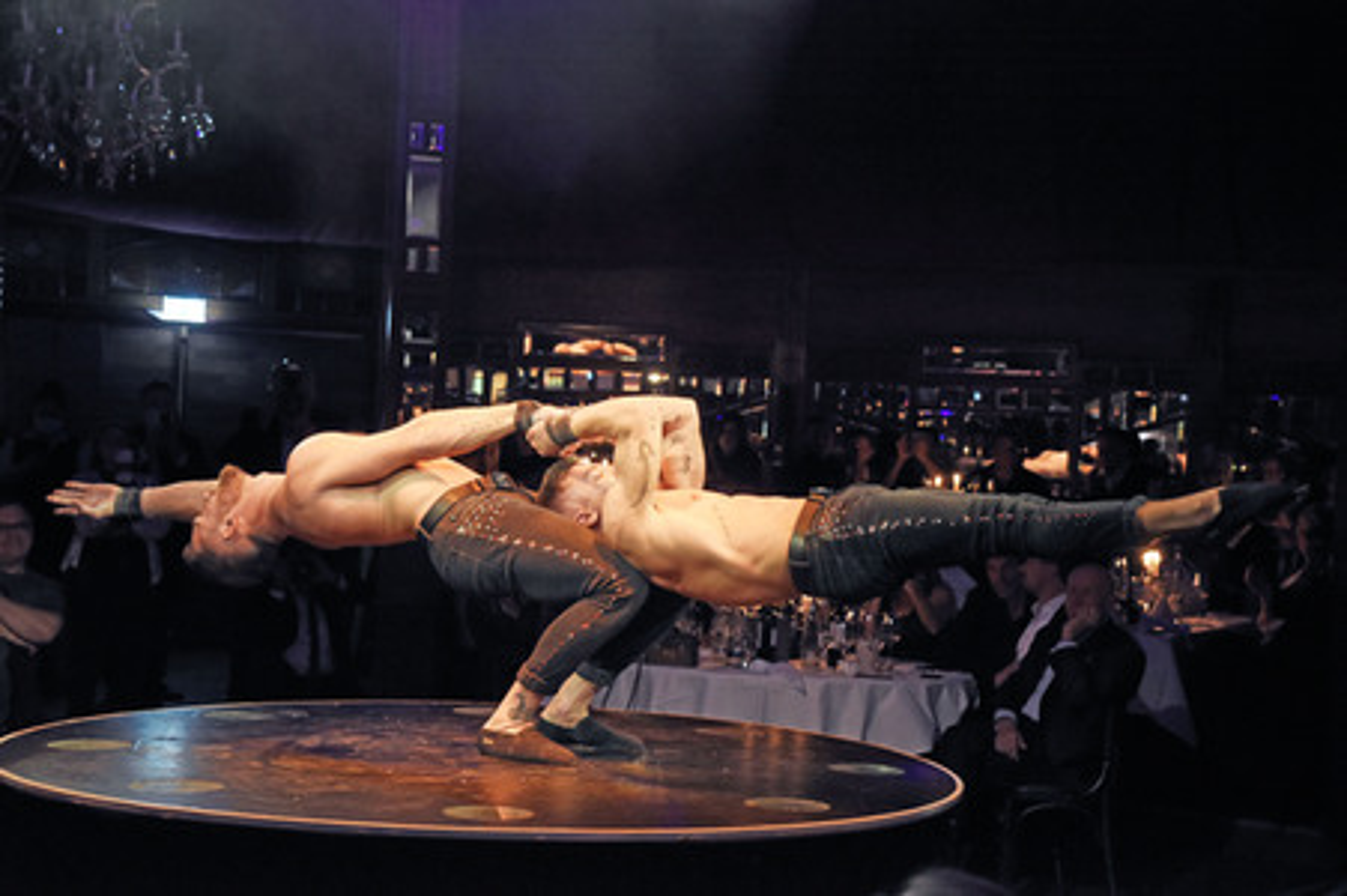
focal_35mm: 66
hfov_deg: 30.5
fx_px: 2468
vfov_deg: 20.6
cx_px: 674
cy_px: 448
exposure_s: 1/60
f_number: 6.3
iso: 3200
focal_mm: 66
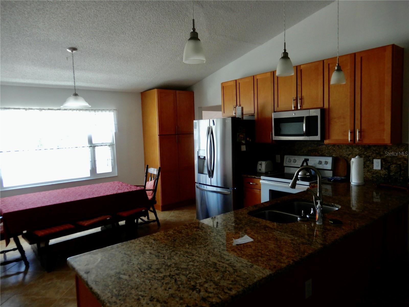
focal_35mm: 24
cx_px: 204
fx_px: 284
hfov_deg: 71.6
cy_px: 154
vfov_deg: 56.8
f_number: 3.4
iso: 125
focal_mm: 4.3
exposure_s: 1/30
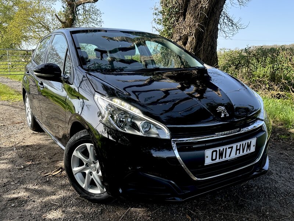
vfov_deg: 56.8
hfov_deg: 71.6
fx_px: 204
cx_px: 147
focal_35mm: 24
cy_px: 110
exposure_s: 1/745
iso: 80
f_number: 1.78
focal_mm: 6.86
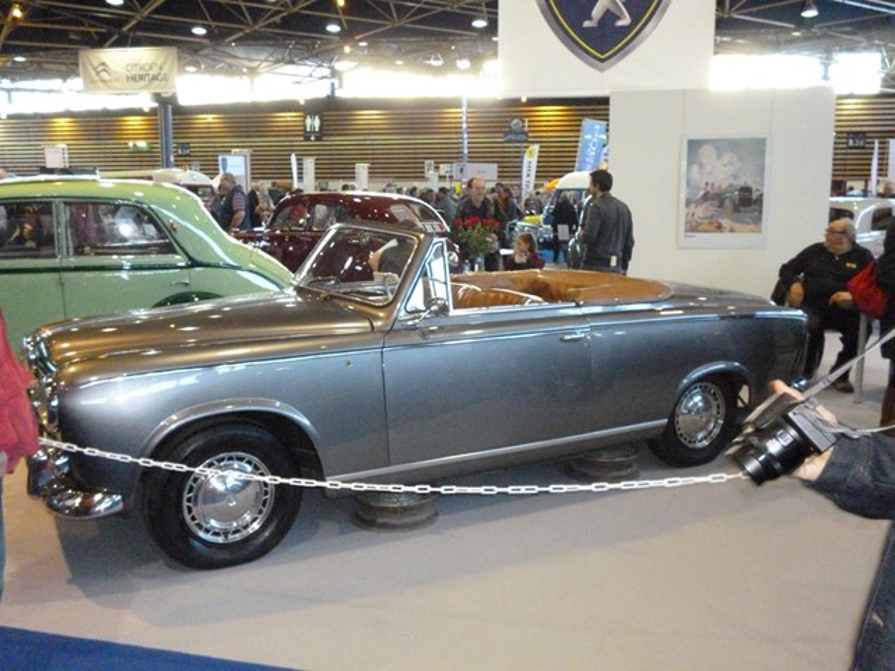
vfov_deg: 44.2
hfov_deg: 56.8
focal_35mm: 32
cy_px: 336
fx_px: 827
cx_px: 448
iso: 1000
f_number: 3.3
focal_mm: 5.7
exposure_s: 1/60
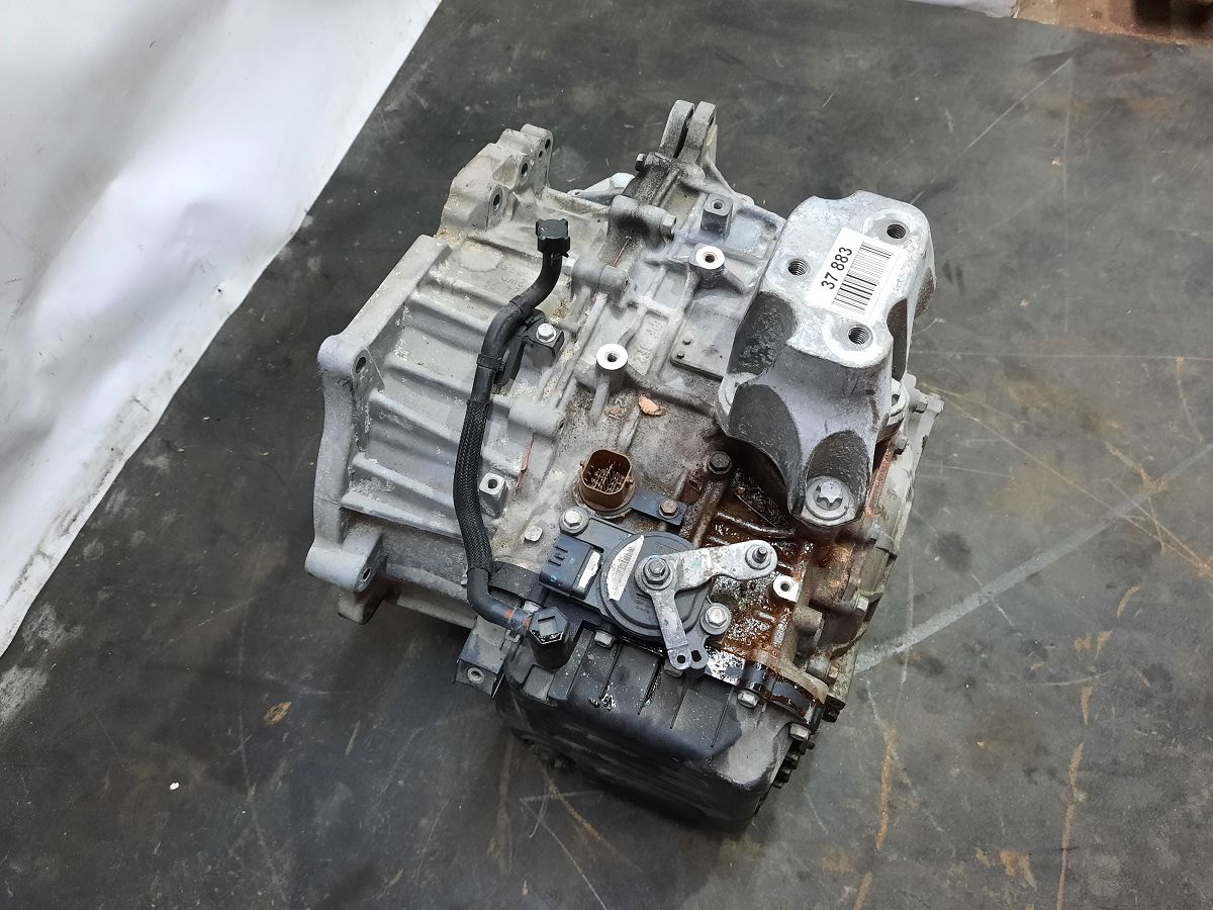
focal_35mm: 25
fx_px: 876
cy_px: 455
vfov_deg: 54.9
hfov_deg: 69.4
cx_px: 606
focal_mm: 4.6
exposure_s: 1/50
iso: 400
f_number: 2
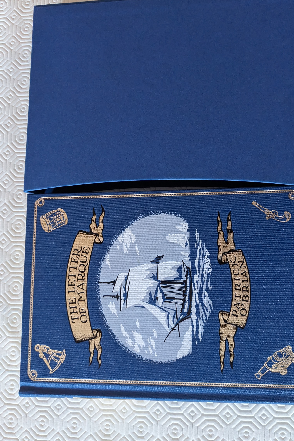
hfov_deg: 41.0
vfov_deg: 58.6
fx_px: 392
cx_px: 171
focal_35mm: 32
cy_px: 198
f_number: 1.73
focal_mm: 4.38
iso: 795
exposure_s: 1/99.9
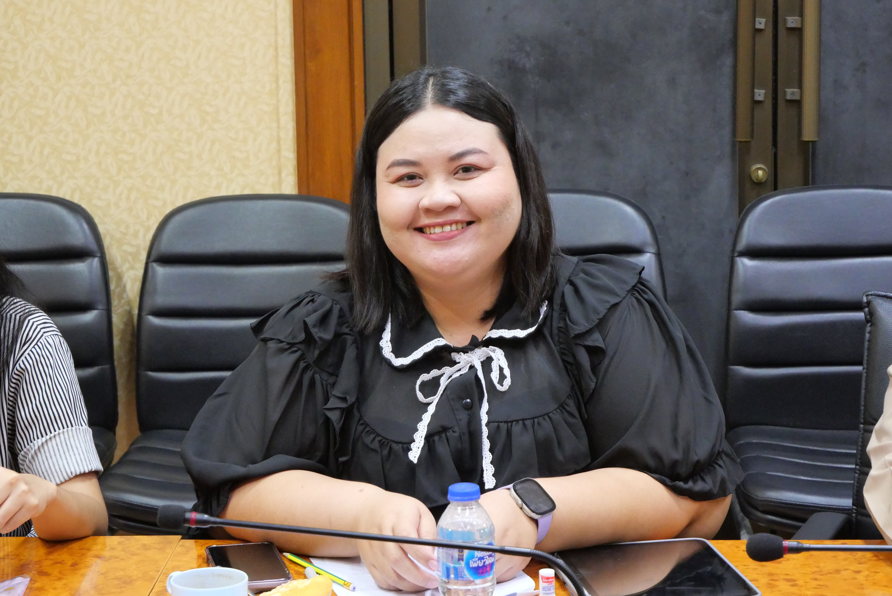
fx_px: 2504
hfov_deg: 20.2
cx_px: 446
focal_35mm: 101
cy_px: 298
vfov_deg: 13.6
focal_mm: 49
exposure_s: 1/25
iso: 3200
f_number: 5.6
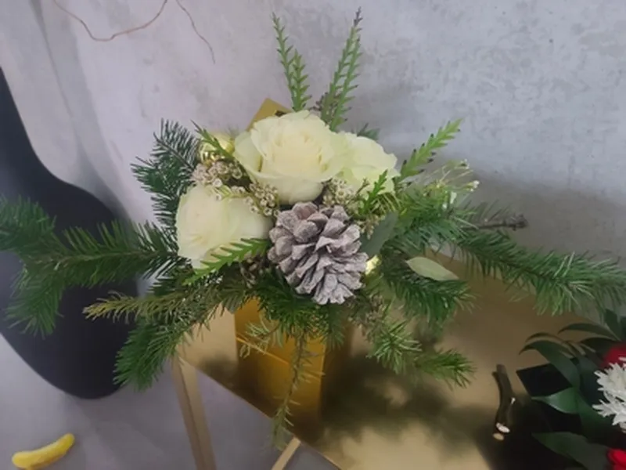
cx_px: 313
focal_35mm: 25
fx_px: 452
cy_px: 235
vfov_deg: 54.9
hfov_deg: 69.4
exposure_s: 1/24
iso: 500
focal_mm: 7
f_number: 1.8
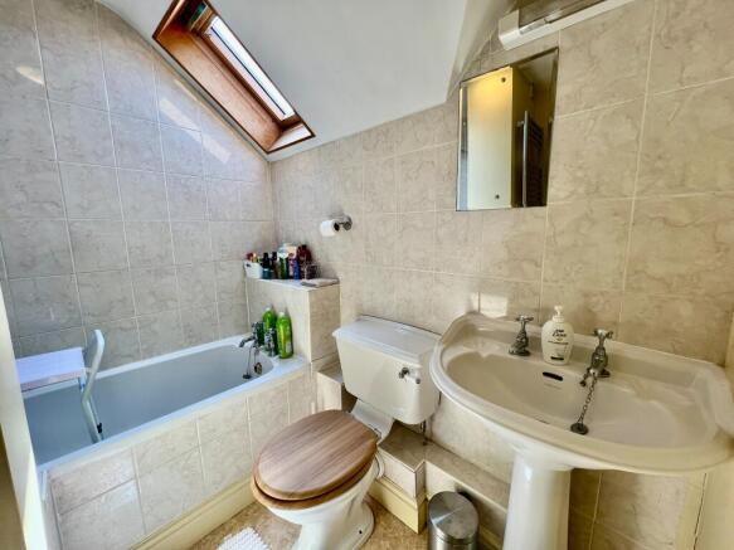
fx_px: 276
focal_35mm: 13
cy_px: 275
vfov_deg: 89.9
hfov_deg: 106.2
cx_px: 367
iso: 32
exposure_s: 1/111
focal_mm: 1.57
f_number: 1.8
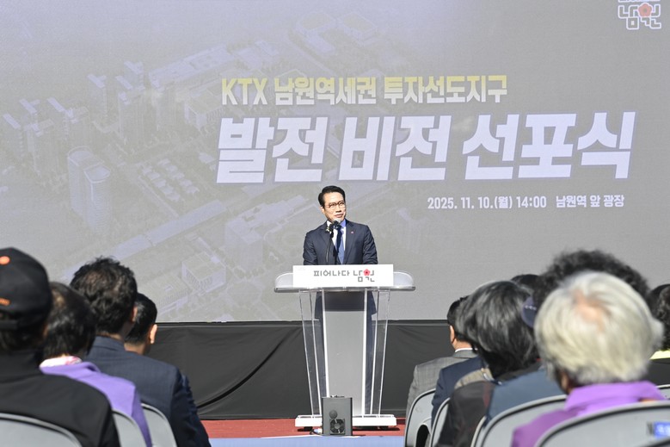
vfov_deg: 11.4
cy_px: 224
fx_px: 2233
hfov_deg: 17.1
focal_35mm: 120
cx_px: 335
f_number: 10
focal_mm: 120
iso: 250
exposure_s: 1/250
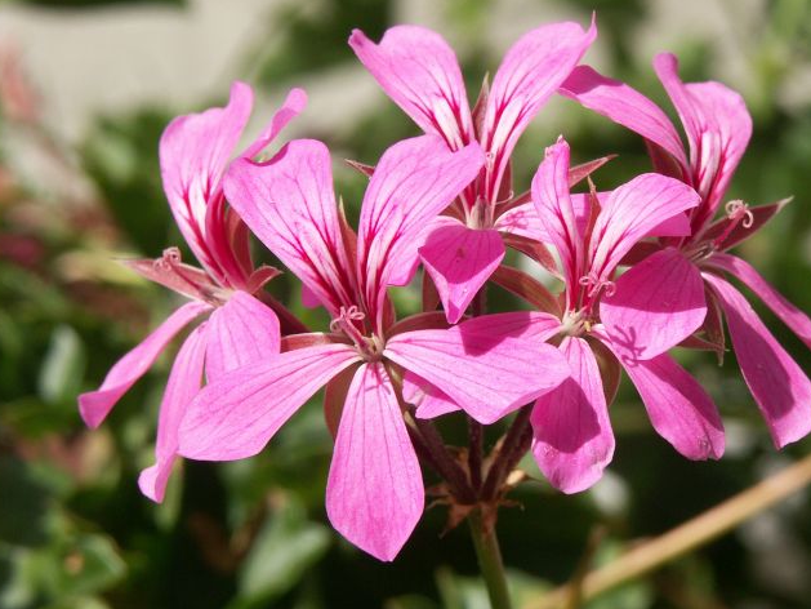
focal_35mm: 220
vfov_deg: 6.8
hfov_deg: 9.0
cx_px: 477
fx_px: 5155
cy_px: 276
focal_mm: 43.89
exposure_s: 1/800
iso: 100
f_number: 7.1
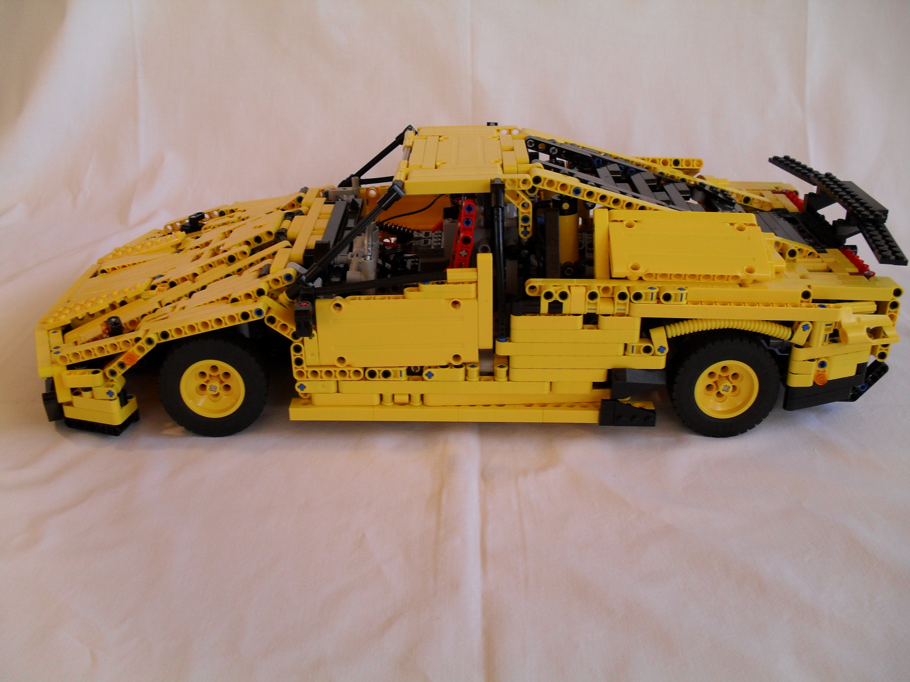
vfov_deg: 40.7
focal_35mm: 35
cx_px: 455
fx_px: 920
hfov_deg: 52.6
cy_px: 341
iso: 100
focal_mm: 6.3
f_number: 3.2
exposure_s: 1/60
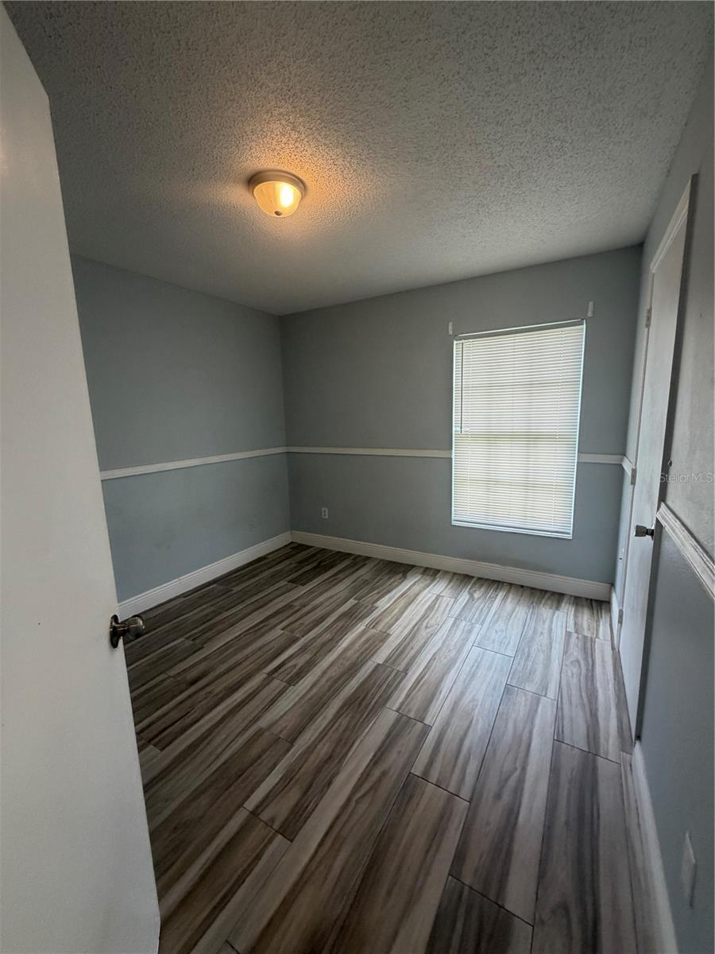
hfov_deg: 85.7
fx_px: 386
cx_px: 358
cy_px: 477
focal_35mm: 14
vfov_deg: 102.1
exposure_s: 1/121
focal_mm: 2.22
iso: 200
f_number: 2.2
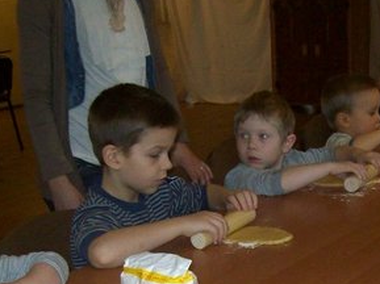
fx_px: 888
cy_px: 241
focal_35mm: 81
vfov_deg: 18.0
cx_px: 314
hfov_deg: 23.7
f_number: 2.7
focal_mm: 6
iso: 200
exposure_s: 1/64
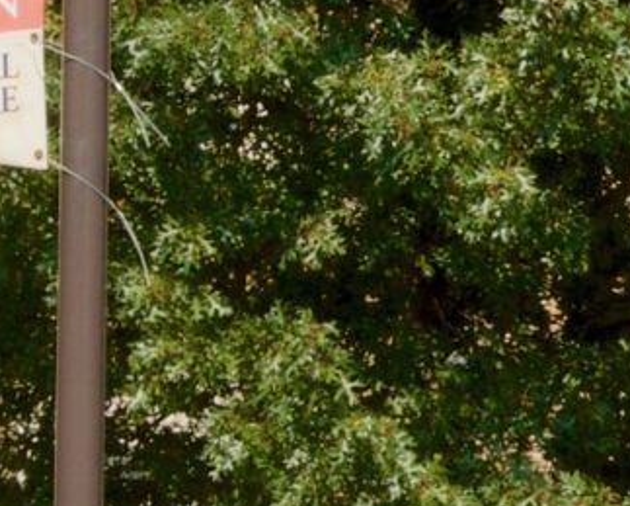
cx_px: 1839
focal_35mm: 356
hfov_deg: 5.2
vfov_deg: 4.3
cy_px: 688
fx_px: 6644
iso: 100
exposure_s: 1/320
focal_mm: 32
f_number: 9
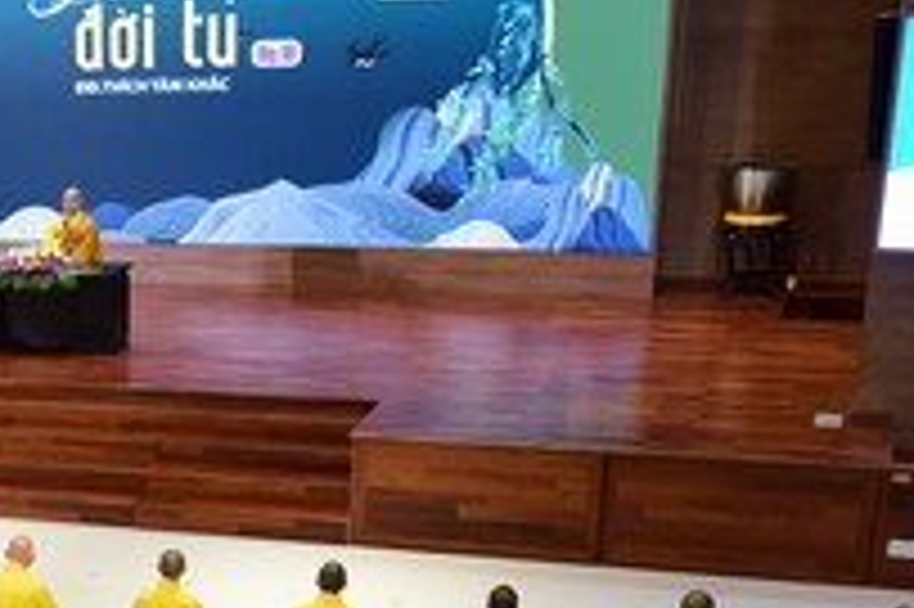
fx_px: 1953
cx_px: -315
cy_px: 685
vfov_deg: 17.1
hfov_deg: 23.0
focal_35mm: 77
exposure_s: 1/80
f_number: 5.6
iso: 2000
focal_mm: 24
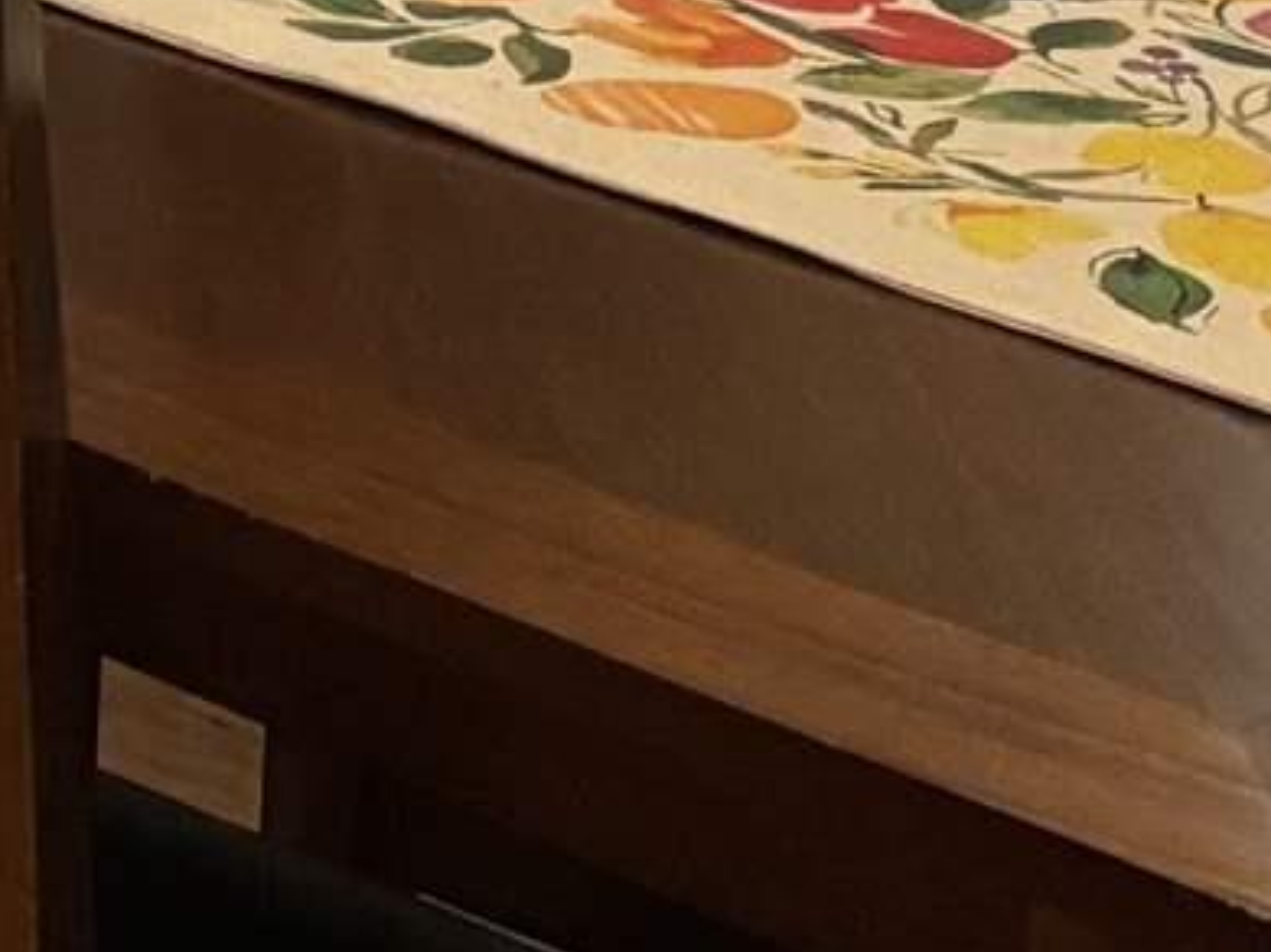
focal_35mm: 205
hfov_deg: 9.0
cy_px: -1229
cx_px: -1440
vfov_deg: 6.9
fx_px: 7522
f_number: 1.6
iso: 500
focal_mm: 5.96
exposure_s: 1/60
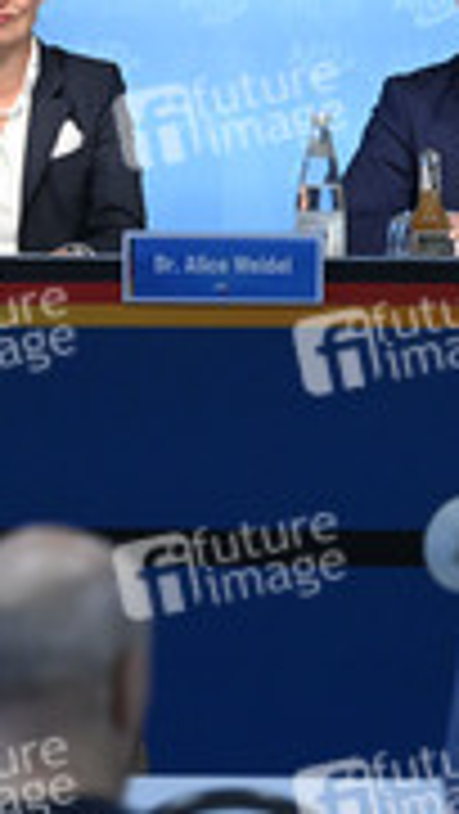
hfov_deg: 3.6
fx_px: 7346
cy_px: 229
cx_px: 290
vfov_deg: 6.3
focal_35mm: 340
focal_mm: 130
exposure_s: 1/1600
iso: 5000
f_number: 3.5
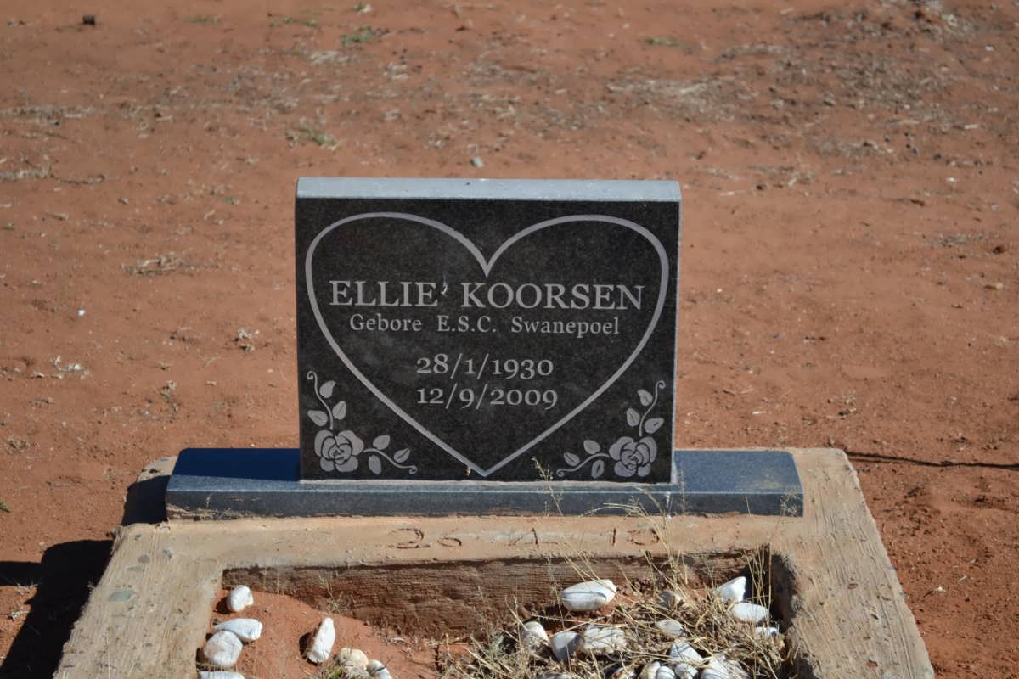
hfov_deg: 24.6
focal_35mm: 82
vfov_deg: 16.6
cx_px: 510
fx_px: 2335
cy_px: 340
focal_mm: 55
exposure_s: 1/125
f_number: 5.6
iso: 100
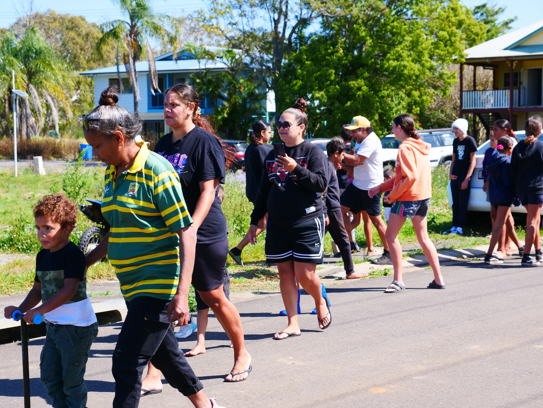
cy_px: 204
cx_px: 272
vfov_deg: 21.0
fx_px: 1098
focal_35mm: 70
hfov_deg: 27.8
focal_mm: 35
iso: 200
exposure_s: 1/500
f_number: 5
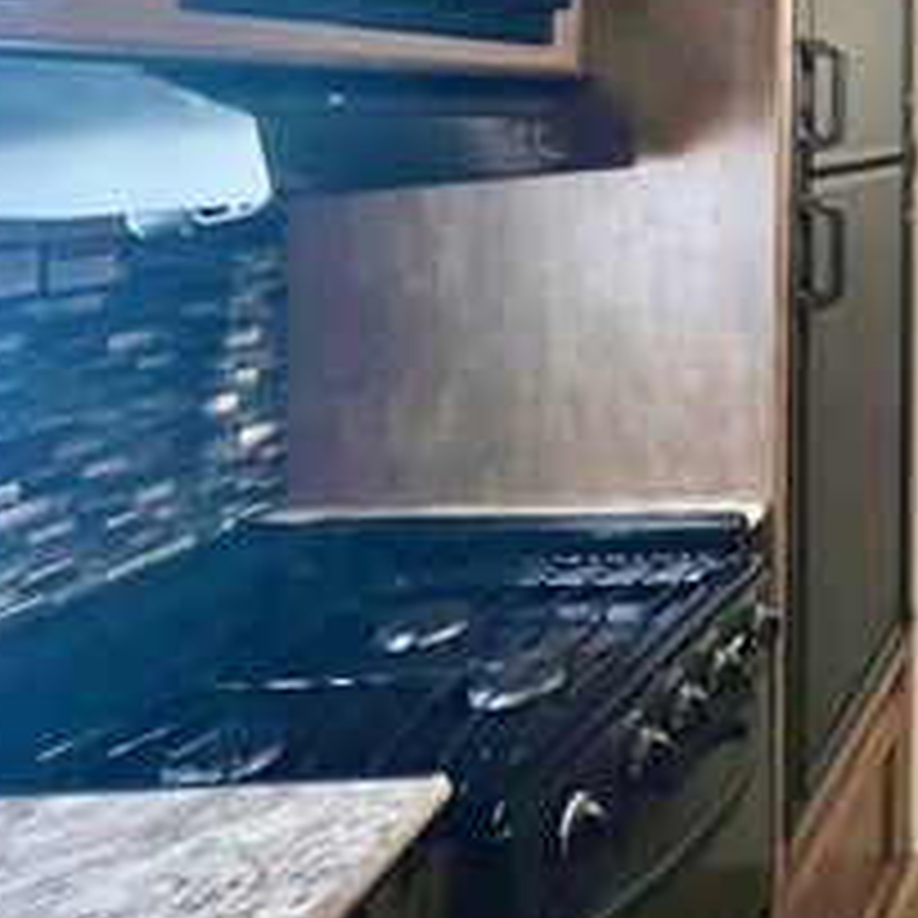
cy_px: 81
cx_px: 1296
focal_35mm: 36
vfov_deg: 42.1
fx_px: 1080
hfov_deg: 30.9
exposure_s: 1/59
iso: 1000
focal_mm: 1.57
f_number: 1.8
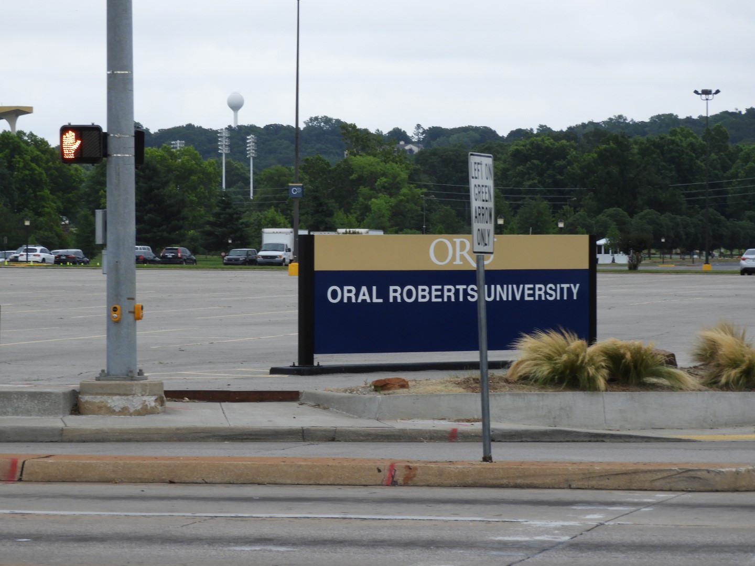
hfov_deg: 11.6
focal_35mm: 170
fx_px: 3708
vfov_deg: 8.7
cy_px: 283
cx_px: 378
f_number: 5.2
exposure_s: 1/60
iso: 140
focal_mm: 30.5
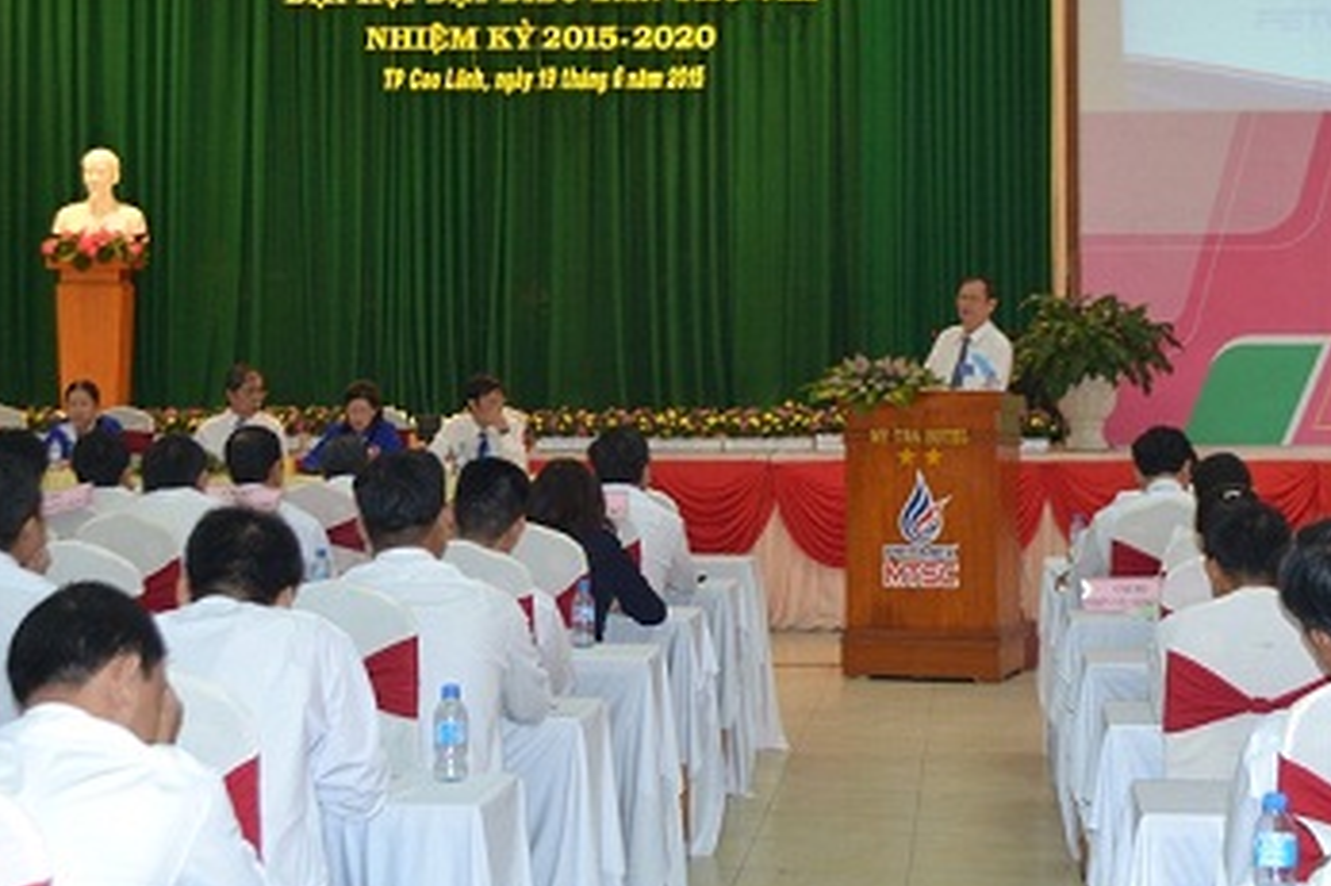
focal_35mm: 73
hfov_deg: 27.7
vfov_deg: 18.5
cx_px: 767
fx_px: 2698
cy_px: 207
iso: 560
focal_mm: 26
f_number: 4.2
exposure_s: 1/30
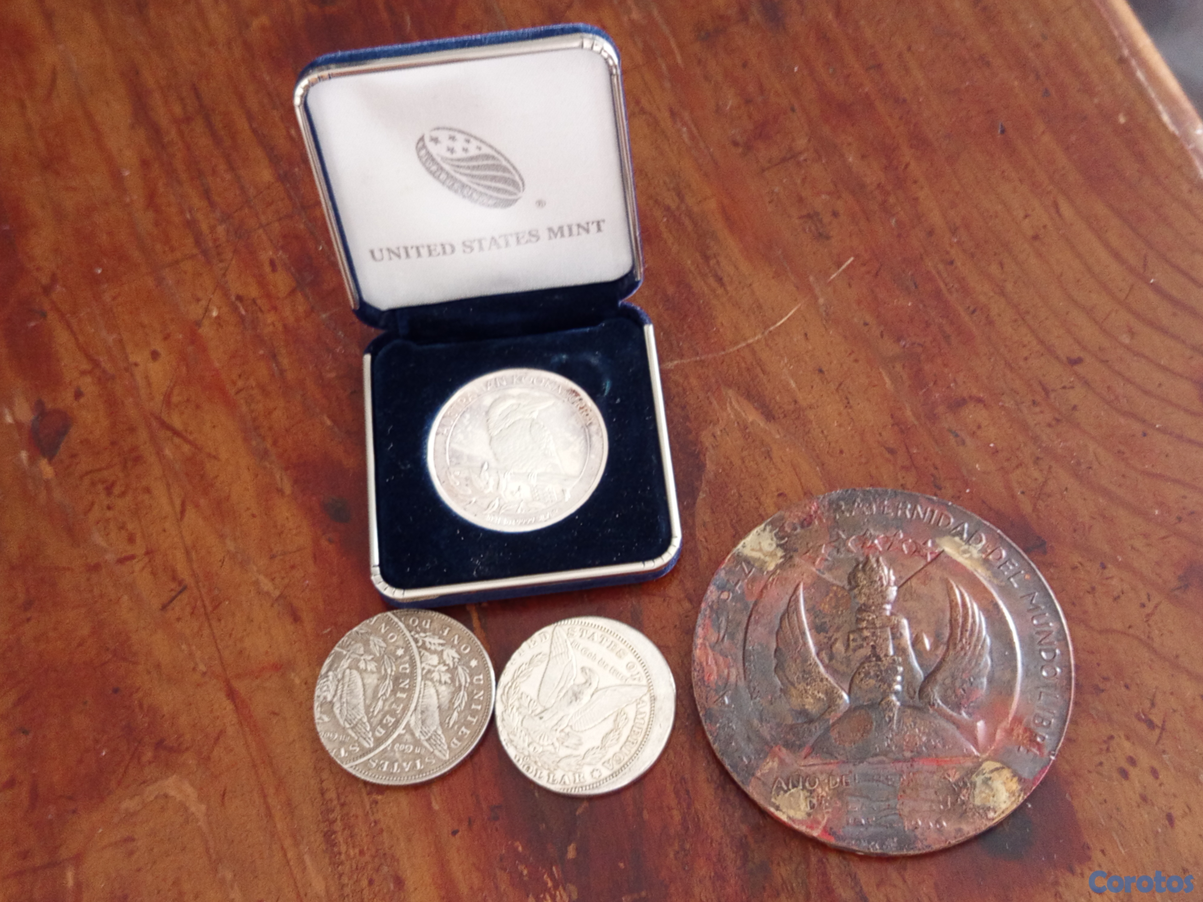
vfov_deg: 33.6
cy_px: 451
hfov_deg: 43.9
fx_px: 1494
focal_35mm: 43
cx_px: 602
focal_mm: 5.24
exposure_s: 1/33.3
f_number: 1.7
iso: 626
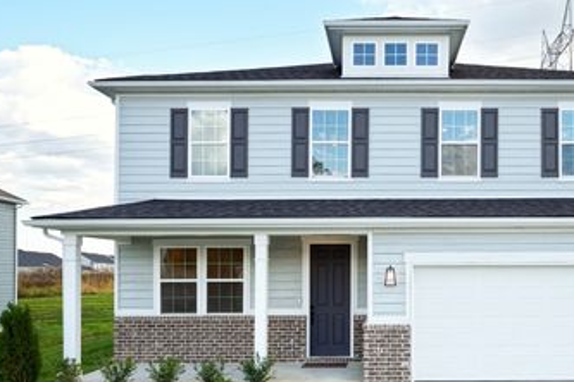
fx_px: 574
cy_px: 256
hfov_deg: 51.6
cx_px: 405
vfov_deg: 36.5
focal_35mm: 36
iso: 400
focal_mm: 24
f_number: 9
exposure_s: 1/200
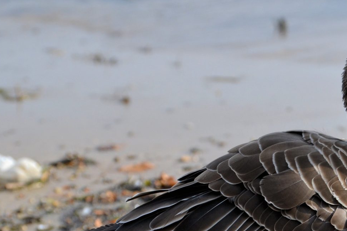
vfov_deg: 2.4
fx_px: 5620
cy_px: 234
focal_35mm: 583
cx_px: 297
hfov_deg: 3.5
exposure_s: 1/1250
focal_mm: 185
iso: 400
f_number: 5
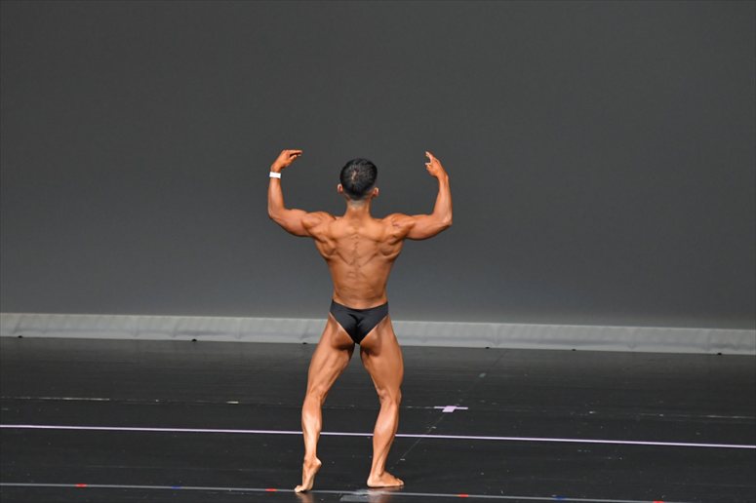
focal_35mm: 300
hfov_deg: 6.9
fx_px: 6297
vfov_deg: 4.6
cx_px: 378
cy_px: 252
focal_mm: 200
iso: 4000
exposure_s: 1/400
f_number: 5.6
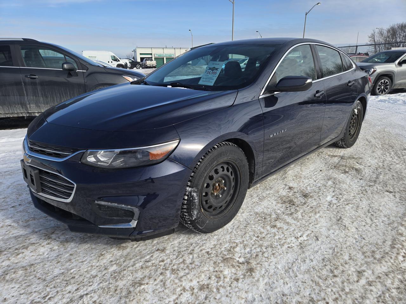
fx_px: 270
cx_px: 203
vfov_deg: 58.9
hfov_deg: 73.9
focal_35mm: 23
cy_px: 152
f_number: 1.8
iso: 25
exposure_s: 1/1884
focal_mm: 5.4
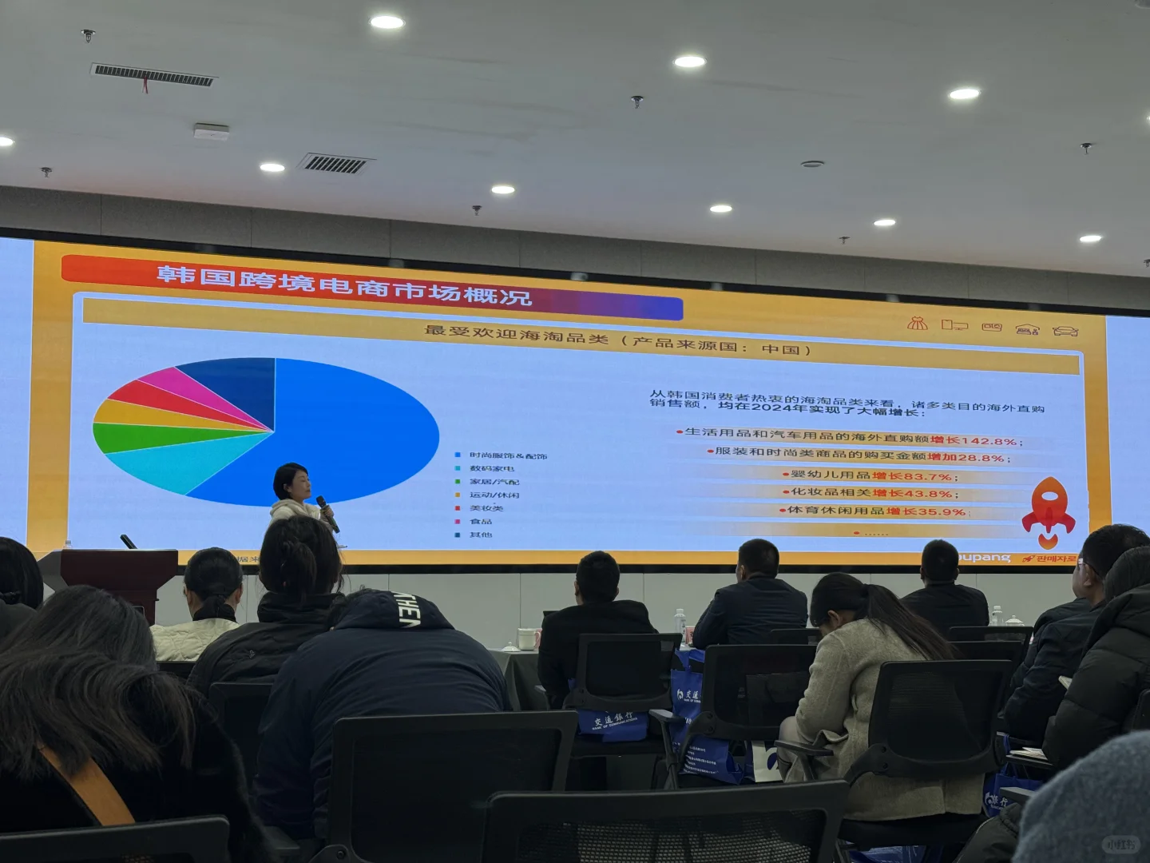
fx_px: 1595
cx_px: 575
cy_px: 432
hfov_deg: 39.7
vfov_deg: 30.3
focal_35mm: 48
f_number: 1.78
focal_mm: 6.76
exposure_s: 1/115
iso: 80
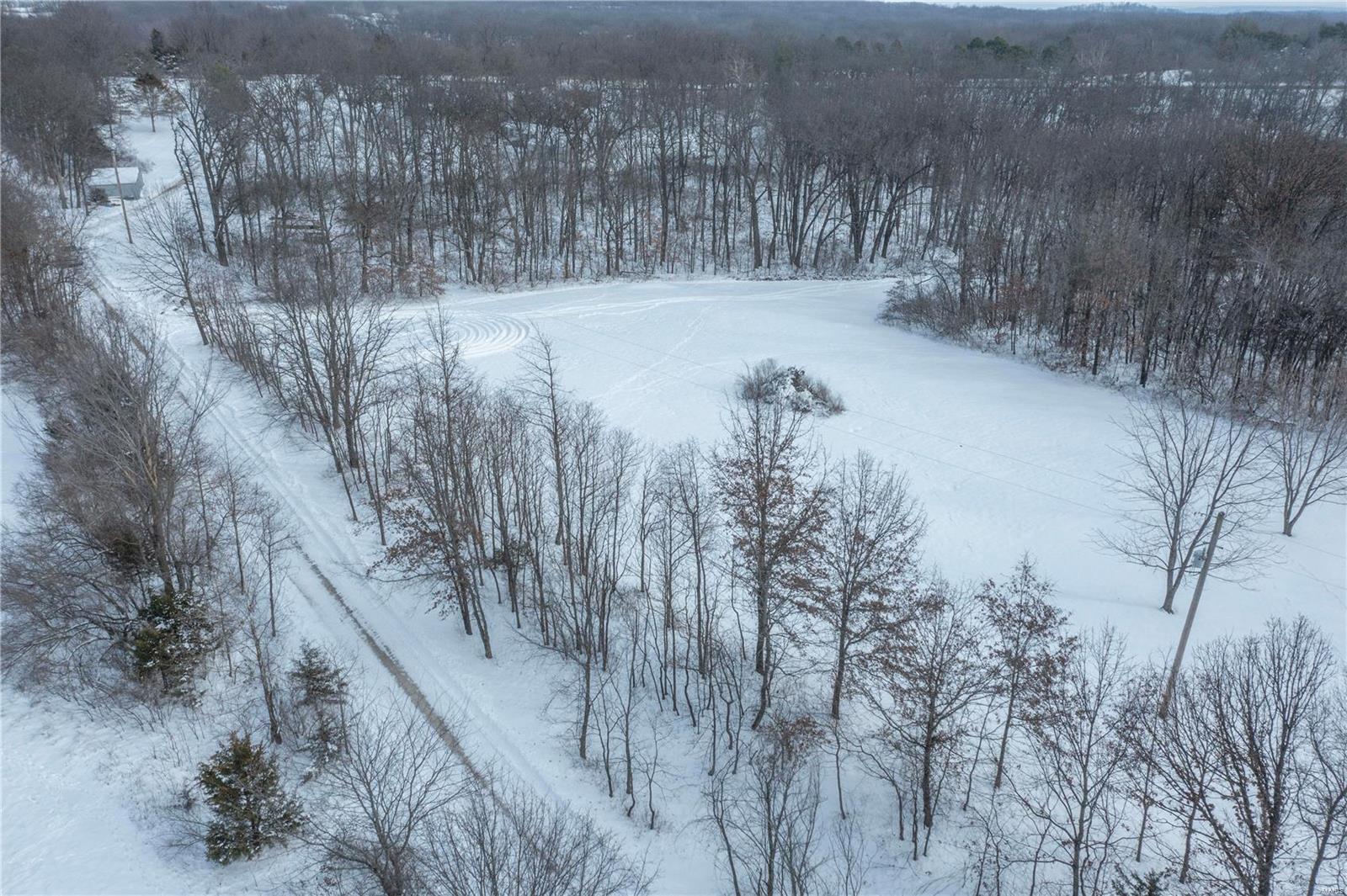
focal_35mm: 28
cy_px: 448
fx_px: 1047
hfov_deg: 65.5
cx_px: 674
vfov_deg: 46.4
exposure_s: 1/640
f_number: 6.3
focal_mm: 10.26
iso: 100
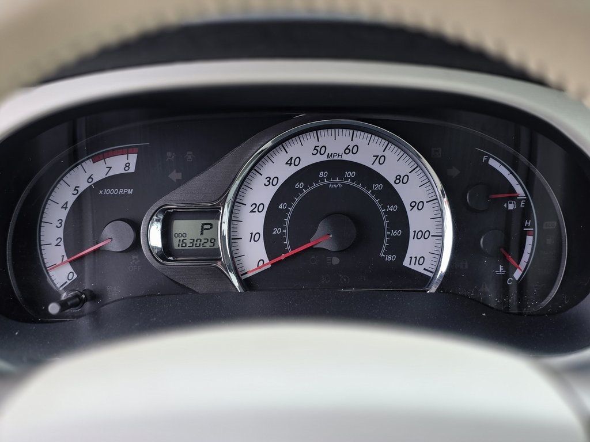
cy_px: 221
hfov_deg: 42.9
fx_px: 750
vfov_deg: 32.9
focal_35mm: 44
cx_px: 295
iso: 50
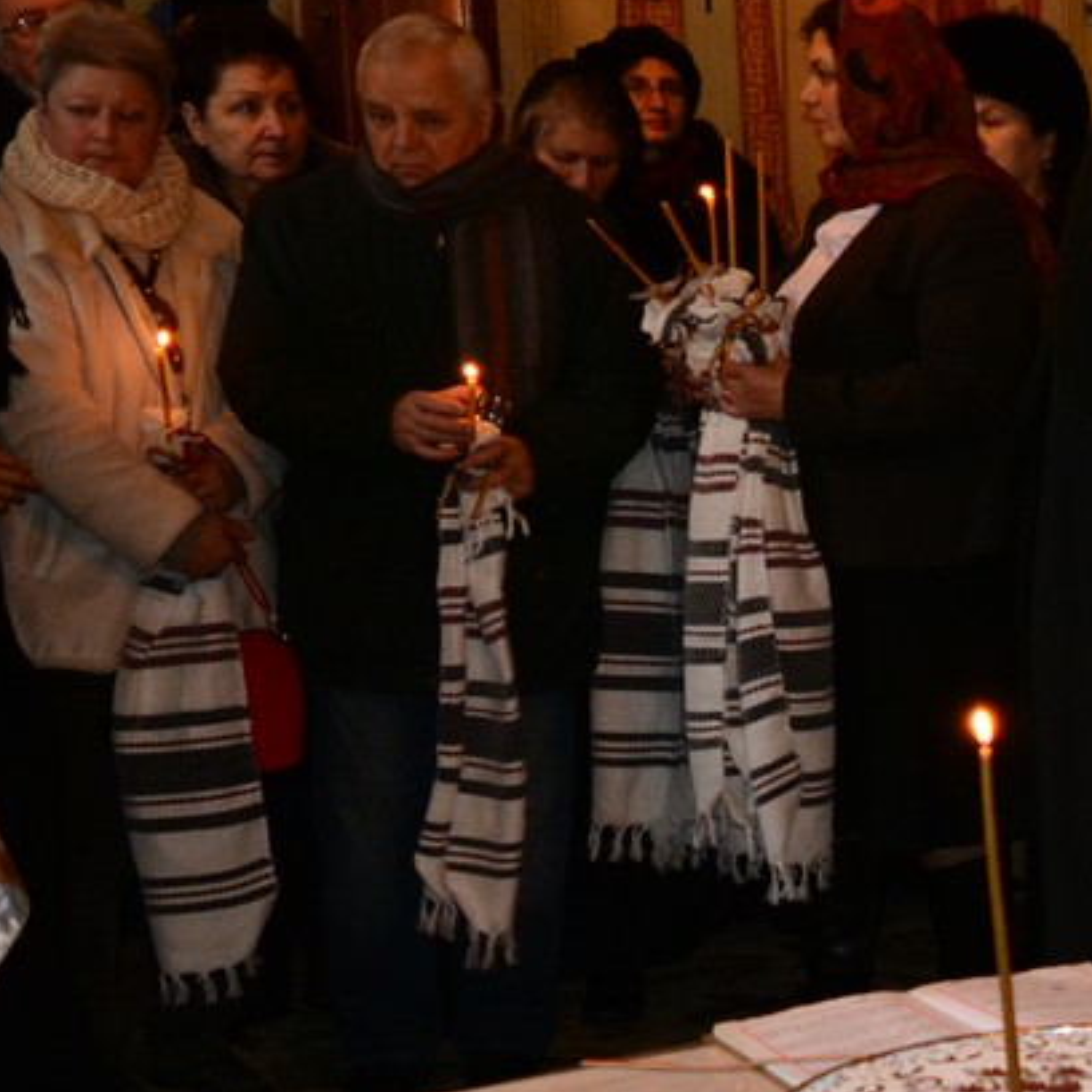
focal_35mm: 90
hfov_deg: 17.0
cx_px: 1742
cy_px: 812
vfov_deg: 19.2
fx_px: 3212
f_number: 3.5
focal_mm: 18
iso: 1000
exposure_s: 1/60
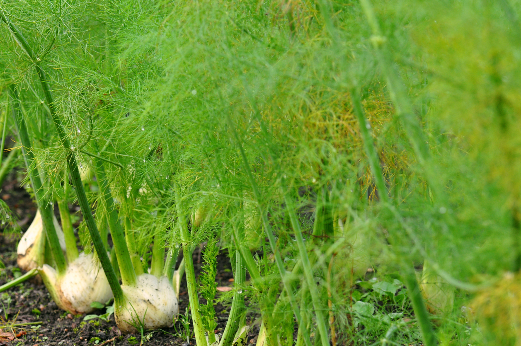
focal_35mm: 158
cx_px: 260
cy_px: 173
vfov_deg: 8.7
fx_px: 2277
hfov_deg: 13.1
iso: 400
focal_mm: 105
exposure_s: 1/60
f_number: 8
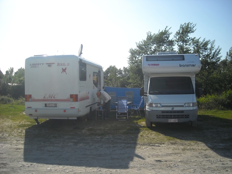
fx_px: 235
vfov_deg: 40.7
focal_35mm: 35
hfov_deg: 52.6
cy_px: 87
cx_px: 116
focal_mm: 5.7
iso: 64
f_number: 5.6
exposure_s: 1/337
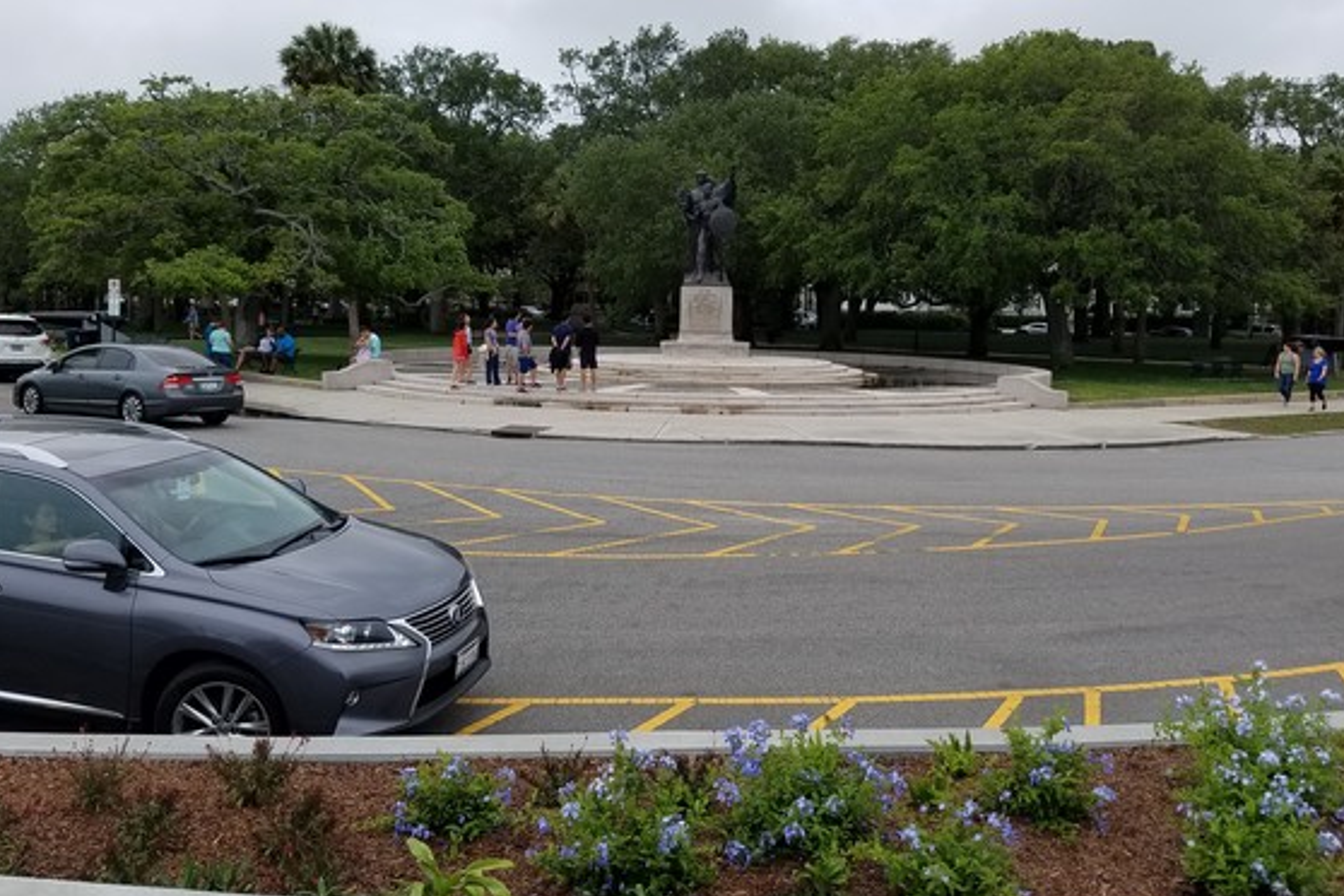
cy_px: 383
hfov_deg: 60.3
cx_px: 703
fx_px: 1157
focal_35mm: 31
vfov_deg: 42.2
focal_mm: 4.2
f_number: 1.7
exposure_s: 1/1268
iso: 50
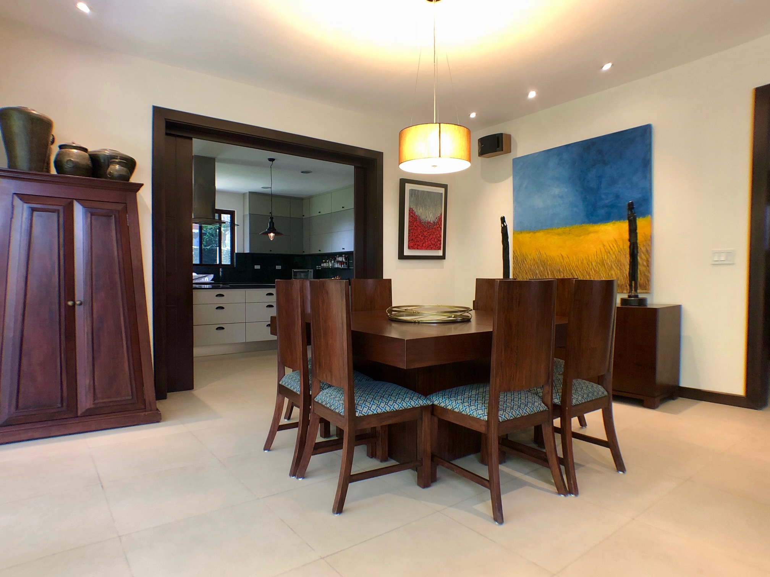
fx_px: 623
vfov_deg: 49.7
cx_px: 385
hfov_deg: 63.4
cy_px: 288
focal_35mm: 28
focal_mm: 3.99
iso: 50
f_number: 1.8
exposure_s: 1/15
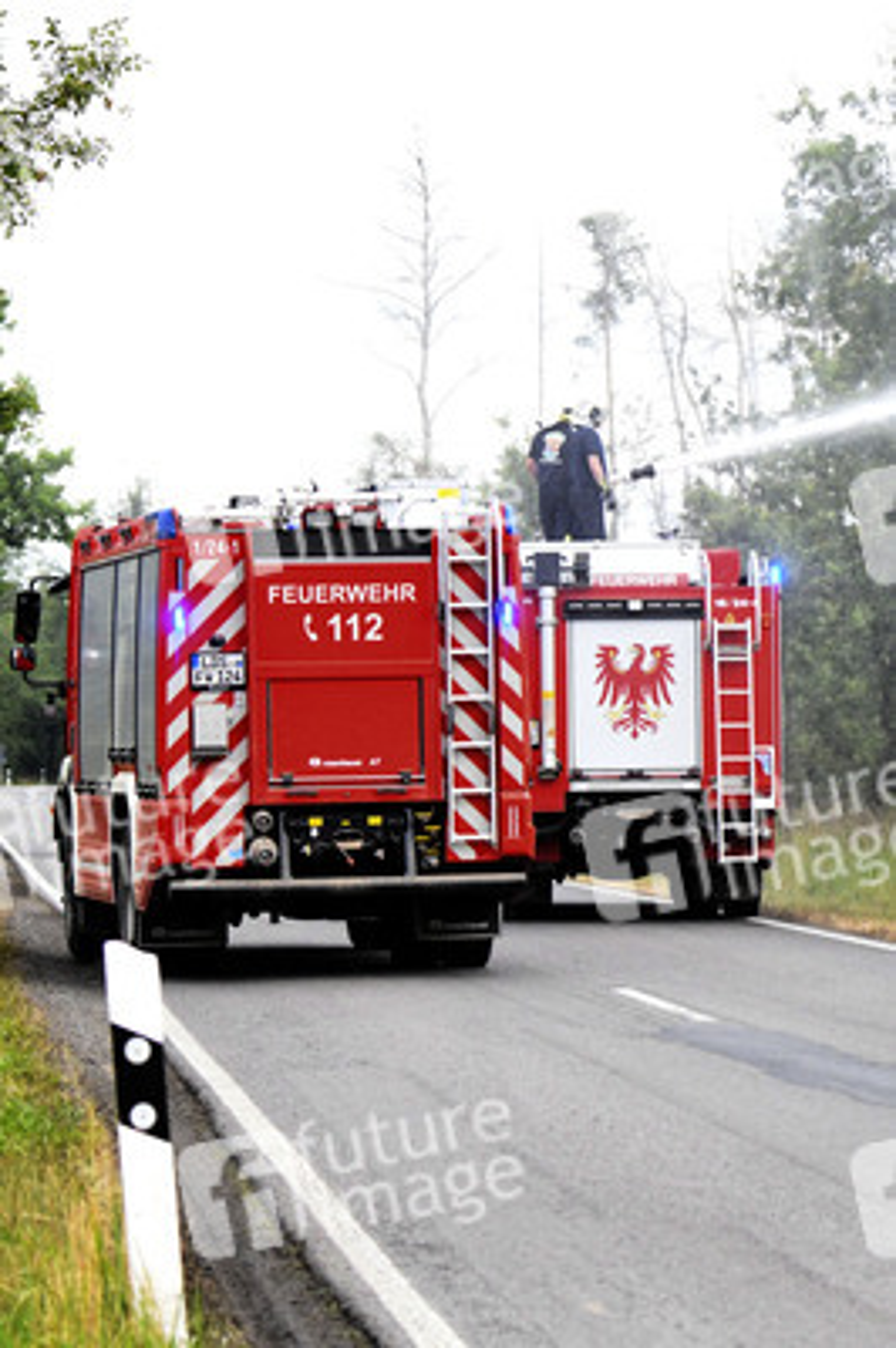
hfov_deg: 13.9
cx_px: 448
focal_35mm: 98
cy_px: 674
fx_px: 3665
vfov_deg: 20.8
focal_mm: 98
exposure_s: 1/8000
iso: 6400
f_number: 5
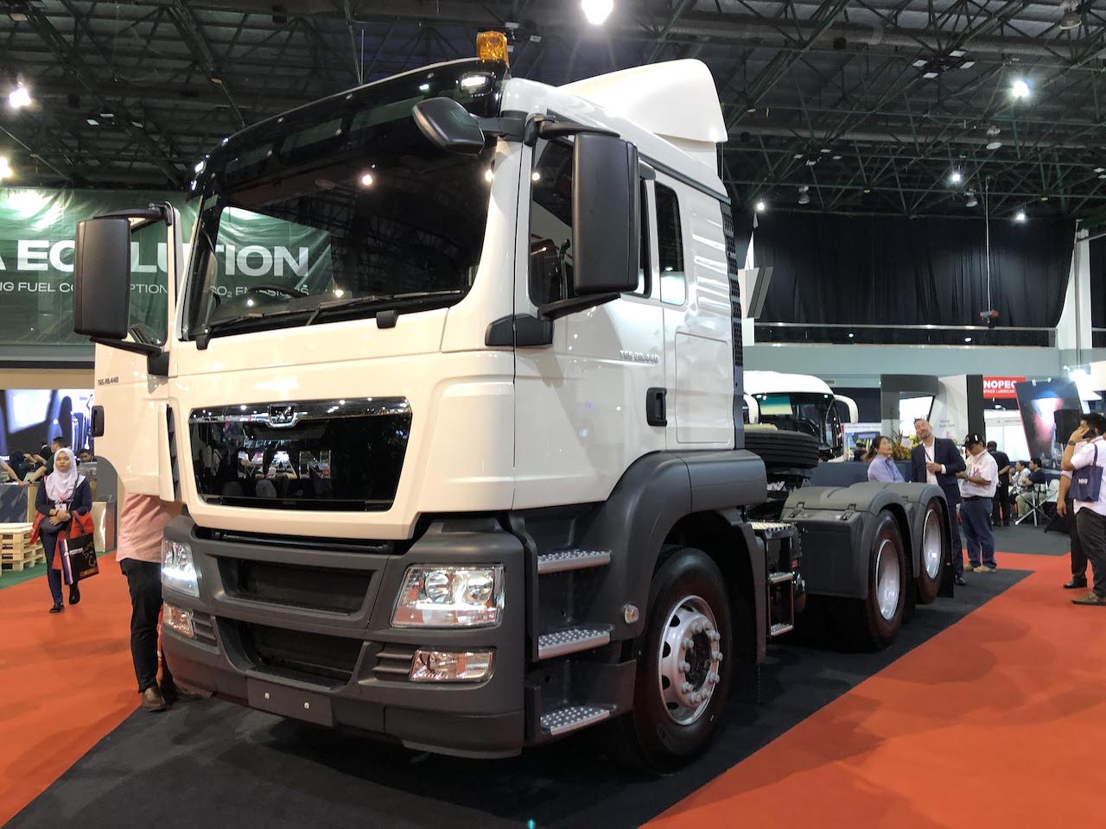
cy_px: 414
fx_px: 895
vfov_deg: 49.7
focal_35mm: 28
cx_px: 553
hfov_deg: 63.4
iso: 64
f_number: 1.8
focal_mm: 4
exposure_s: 1/17
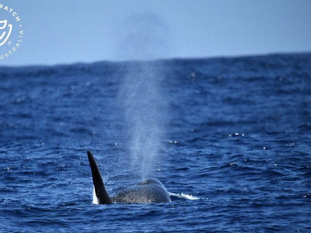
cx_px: 139
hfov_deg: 3.0
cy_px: 116
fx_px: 5858
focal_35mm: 652
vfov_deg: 2.3
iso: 1250
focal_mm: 600
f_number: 6.3
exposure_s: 1/8000
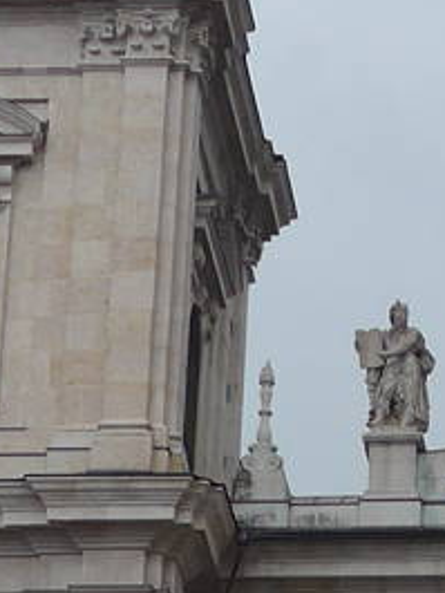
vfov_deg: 7.9
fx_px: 4213
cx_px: 798
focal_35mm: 246
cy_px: 832
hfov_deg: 5.9
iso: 80
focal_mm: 7
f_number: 2.8
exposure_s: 1/640
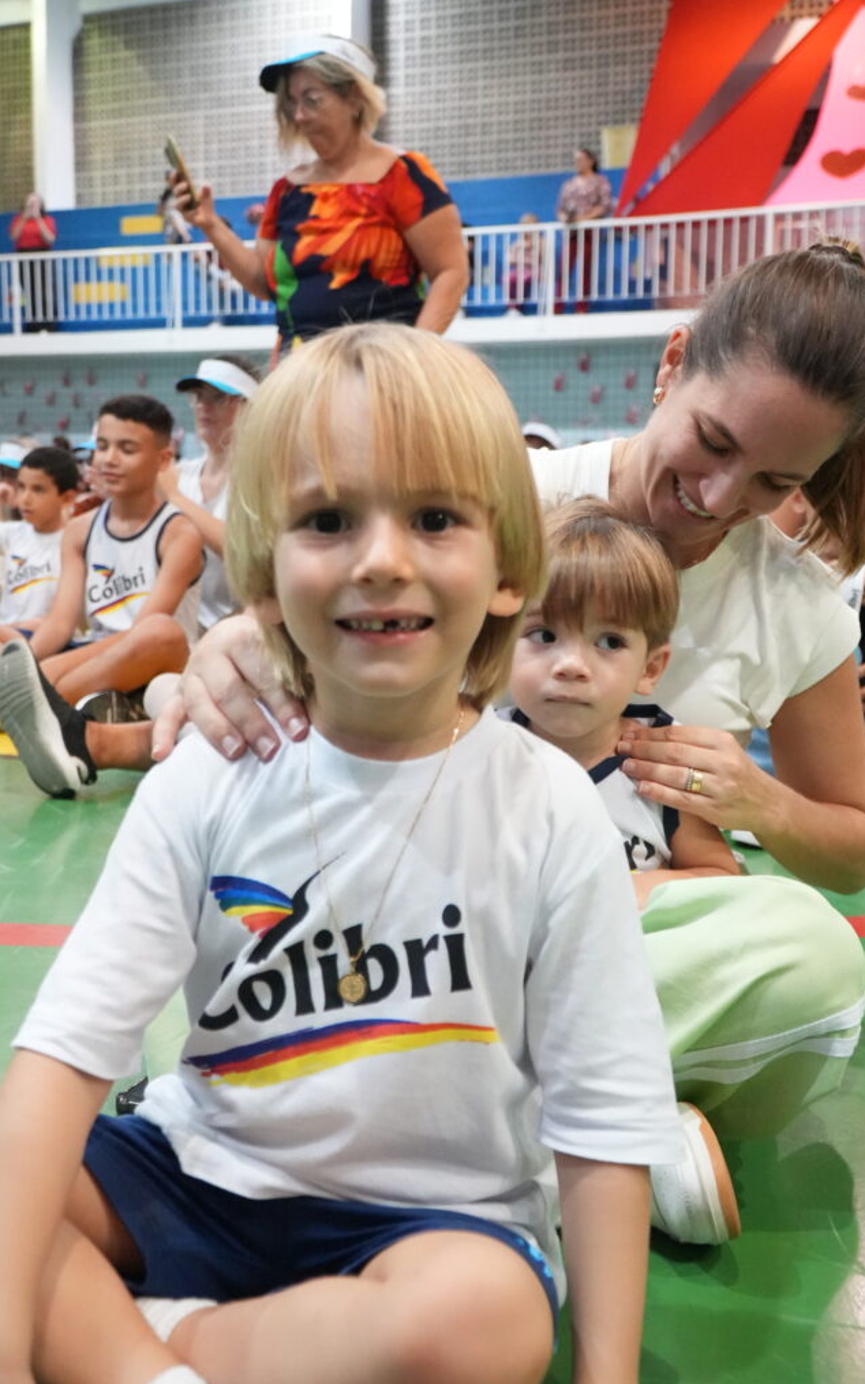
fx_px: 1339
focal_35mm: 36
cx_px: 443
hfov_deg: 35.8
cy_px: 689
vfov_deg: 54.6
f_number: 4
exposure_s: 1/200
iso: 5000
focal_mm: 23
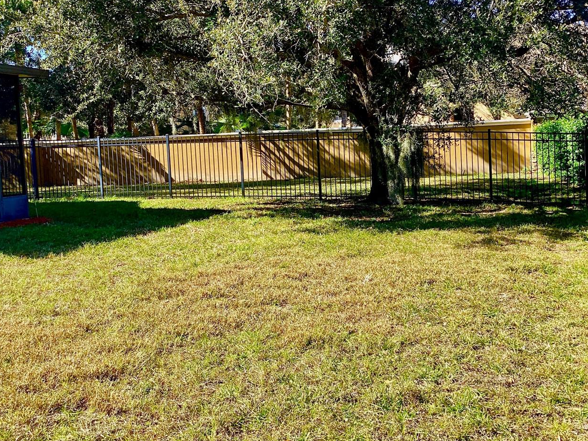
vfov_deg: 35.9
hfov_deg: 46.8
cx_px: 313
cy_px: 189
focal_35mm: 40
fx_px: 679
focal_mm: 3.3
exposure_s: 1/438
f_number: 2.4
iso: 25
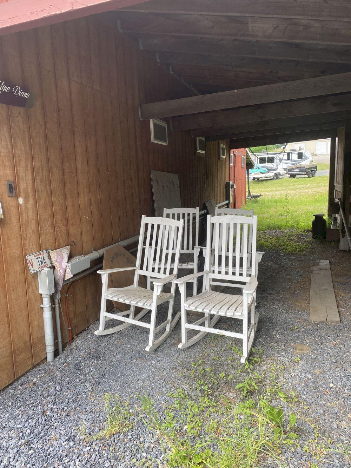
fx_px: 351
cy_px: 234
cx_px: 176
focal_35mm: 26
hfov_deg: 53.1
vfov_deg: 67.3
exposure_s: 1/203
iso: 32
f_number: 1.8
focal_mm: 4.25
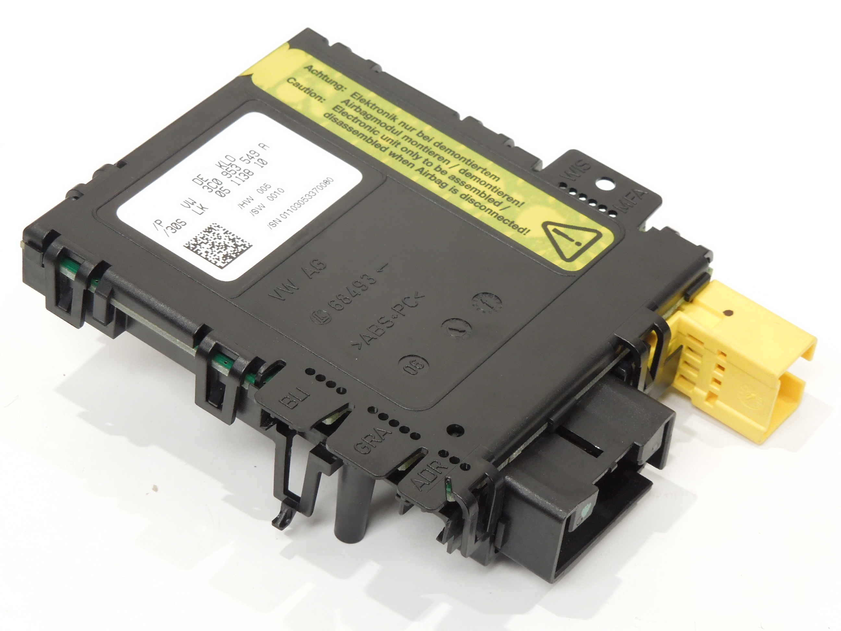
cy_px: 316
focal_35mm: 119
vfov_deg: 12.5
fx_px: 2891
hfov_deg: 16.6
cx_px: 420
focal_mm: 21.5
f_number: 4.8
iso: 450
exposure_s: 1/25
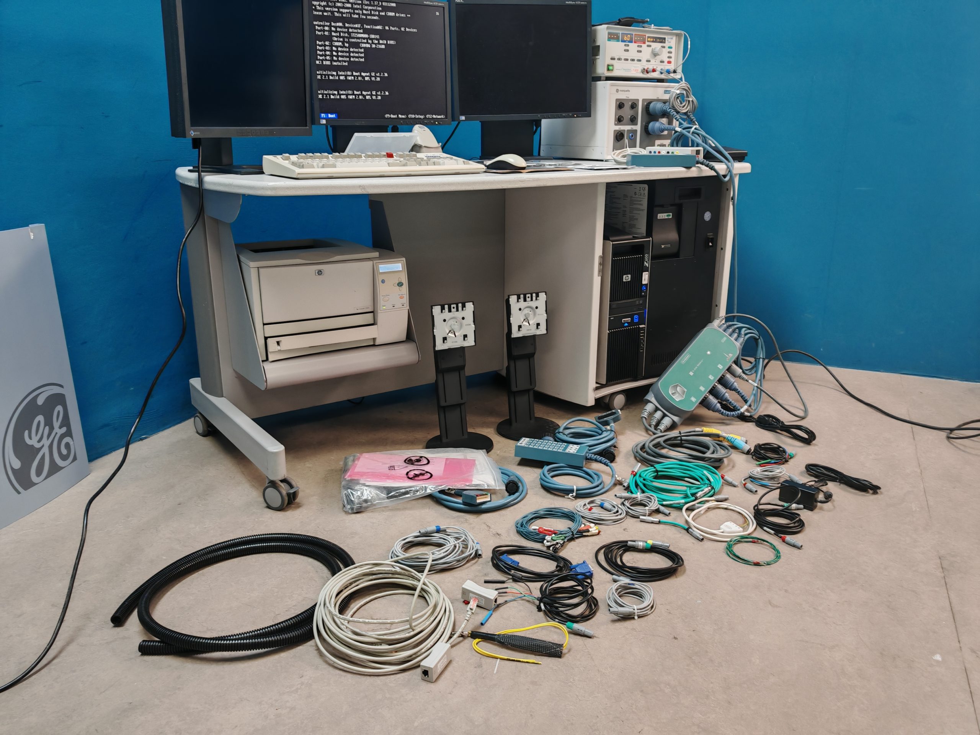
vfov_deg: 51.4
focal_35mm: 27
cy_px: 368
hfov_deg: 65.3
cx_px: 490
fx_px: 764
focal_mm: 6.83
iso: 320
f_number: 2
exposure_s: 1/50
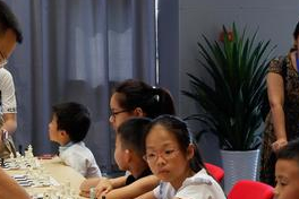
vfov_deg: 9.9
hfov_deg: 14.8
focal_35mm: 138
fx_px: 1146
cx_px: 85
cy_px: 159
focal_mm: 37.1
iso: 1250
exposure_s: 1/80
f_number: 5.3
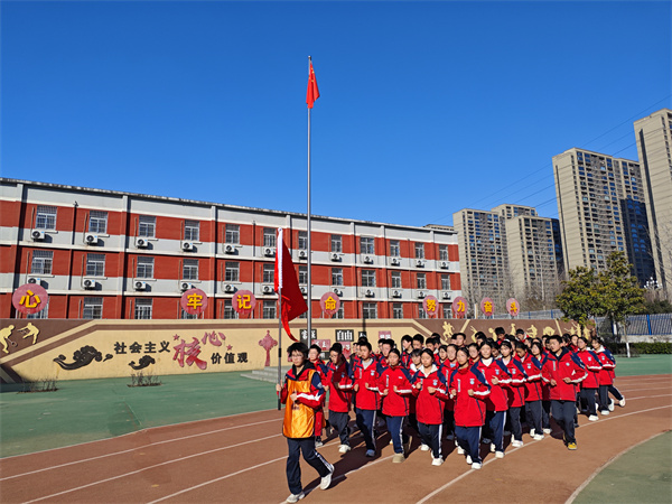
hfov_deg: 71.6
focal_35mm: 24
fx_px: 466
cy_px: 252
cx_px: 336
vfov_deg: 56.8
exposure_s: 1/2959
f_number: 1.6
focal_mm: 5.84
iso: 50
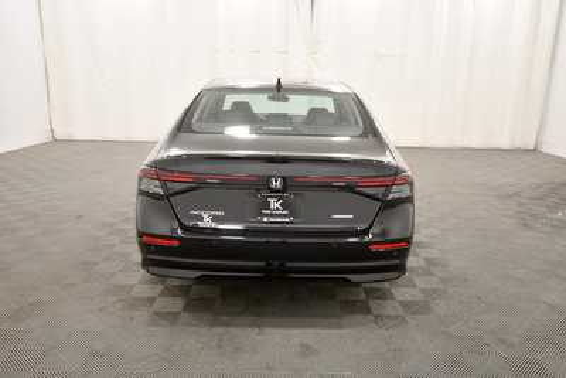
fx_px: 425
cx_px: 283
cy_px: 189
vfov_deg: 48.0
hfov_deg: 67.4
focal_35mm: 27
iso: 1250
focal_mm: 18
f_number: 5.3
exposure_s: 1/125
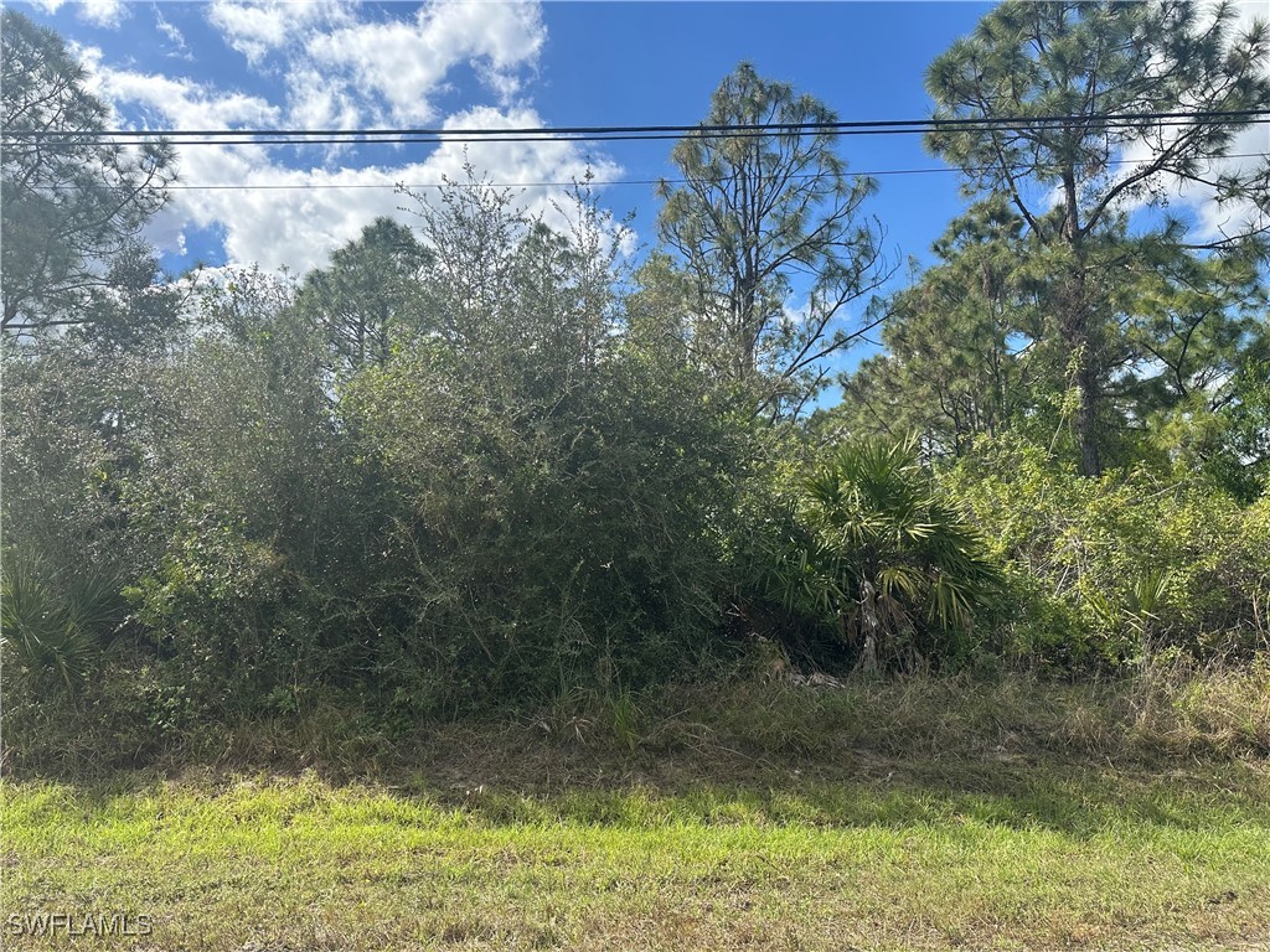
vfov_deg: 56.8
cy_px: 476
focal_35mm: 24
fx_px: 881
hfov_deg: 71.6
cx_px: 635
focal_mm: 6.86
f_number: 1.78
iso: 80
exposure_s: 1/3356
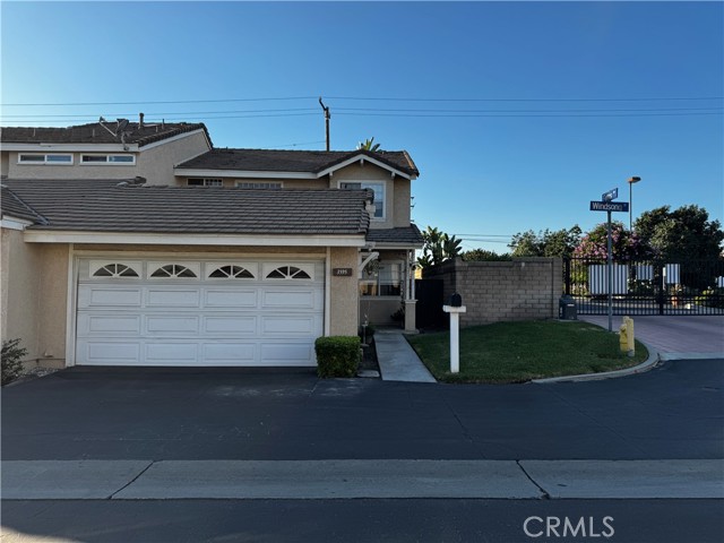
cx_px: 362
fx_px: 502
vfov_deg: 56.8
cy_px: 272
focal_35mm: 24
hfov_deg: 71.6
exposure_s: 1/2506
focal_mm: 6.76
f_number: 1.78
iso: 80
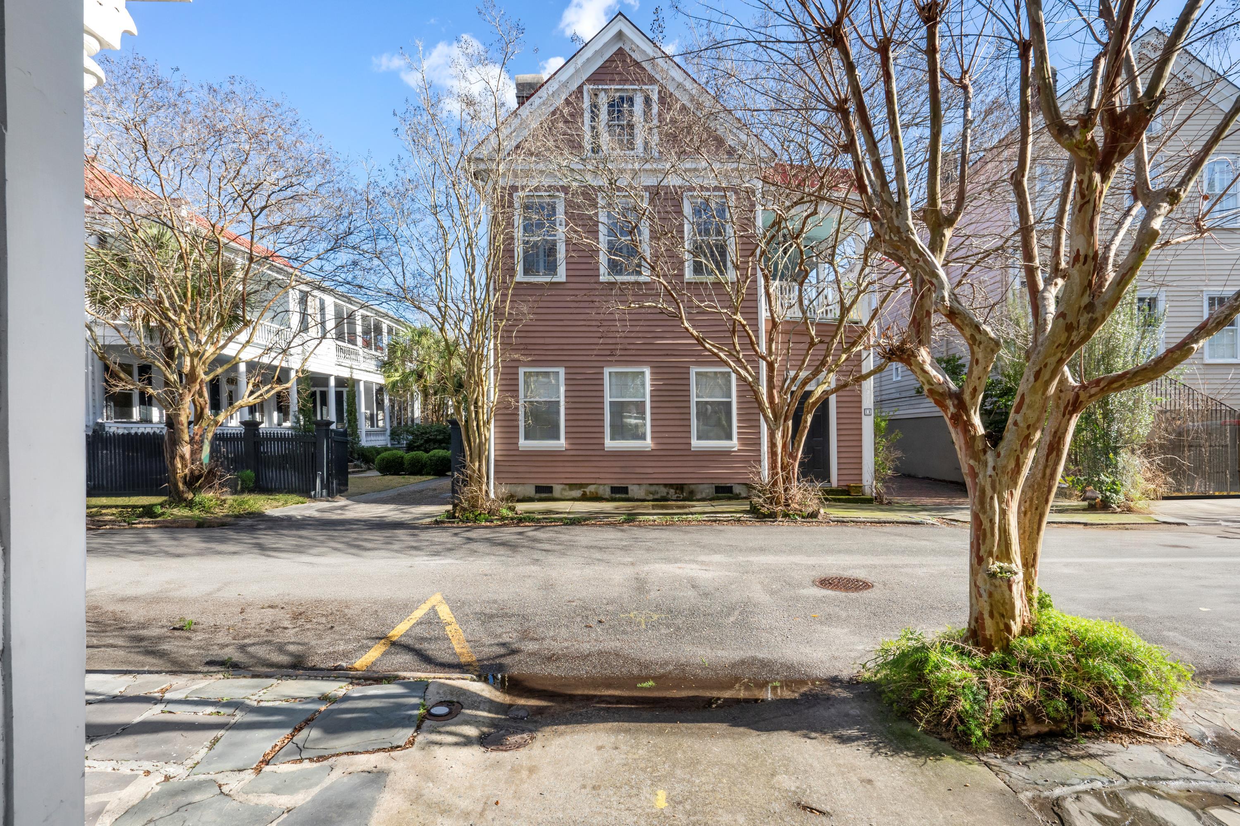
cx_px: 620
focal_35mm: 16
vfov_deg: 73.7
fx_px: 551
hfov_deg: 96.7
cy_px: 413
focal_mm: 16
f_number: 11
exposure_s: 1/400
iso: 640
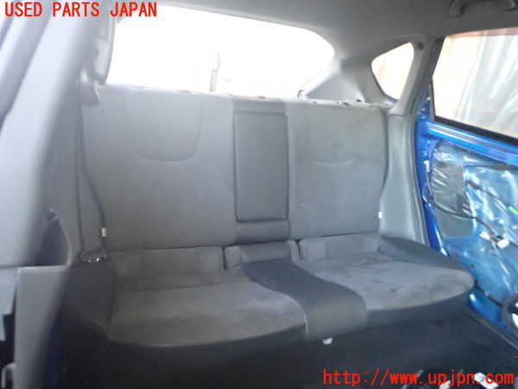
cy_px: 194
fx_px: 374
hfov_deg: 69.4
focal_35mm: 25
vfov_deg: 54.9
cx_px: 259
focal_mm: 4.5
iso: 3200
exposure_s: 1/200
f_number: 2
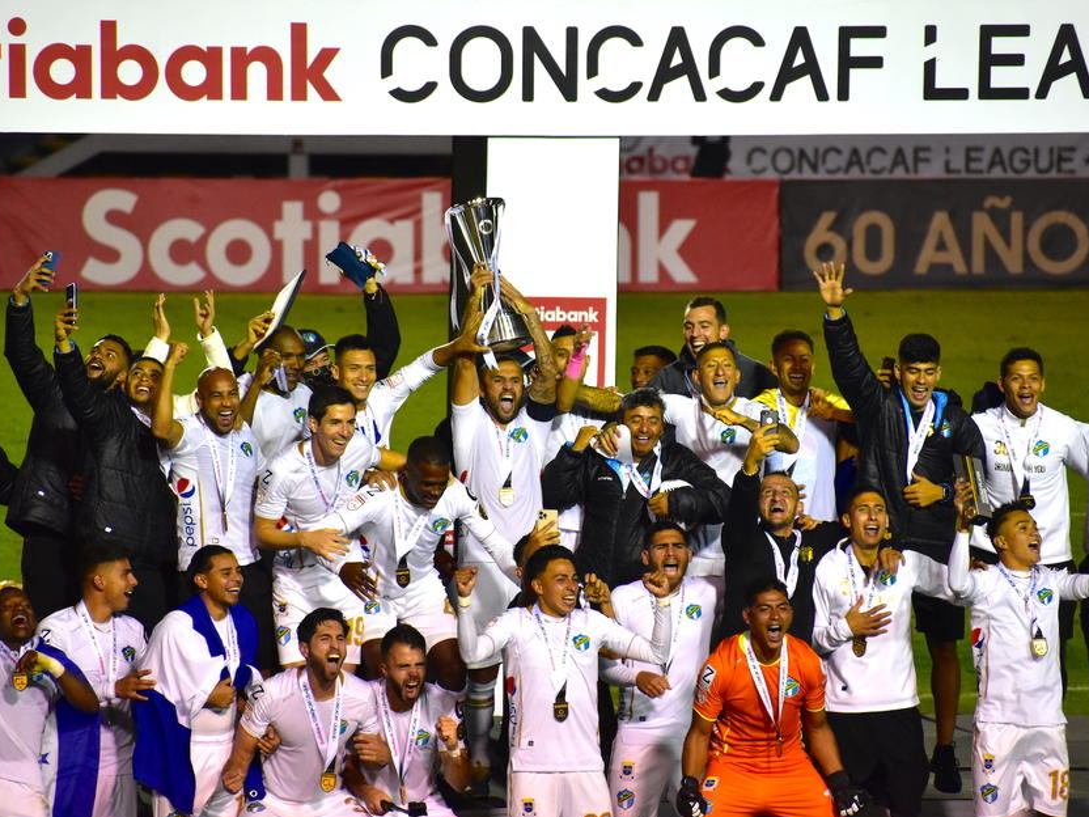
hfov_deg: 5.3
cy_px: 409
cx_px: 542
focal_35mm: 375
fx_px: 11797
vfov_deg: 4.0
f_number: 5.6
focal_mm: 230
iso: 3200
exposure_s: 1/640
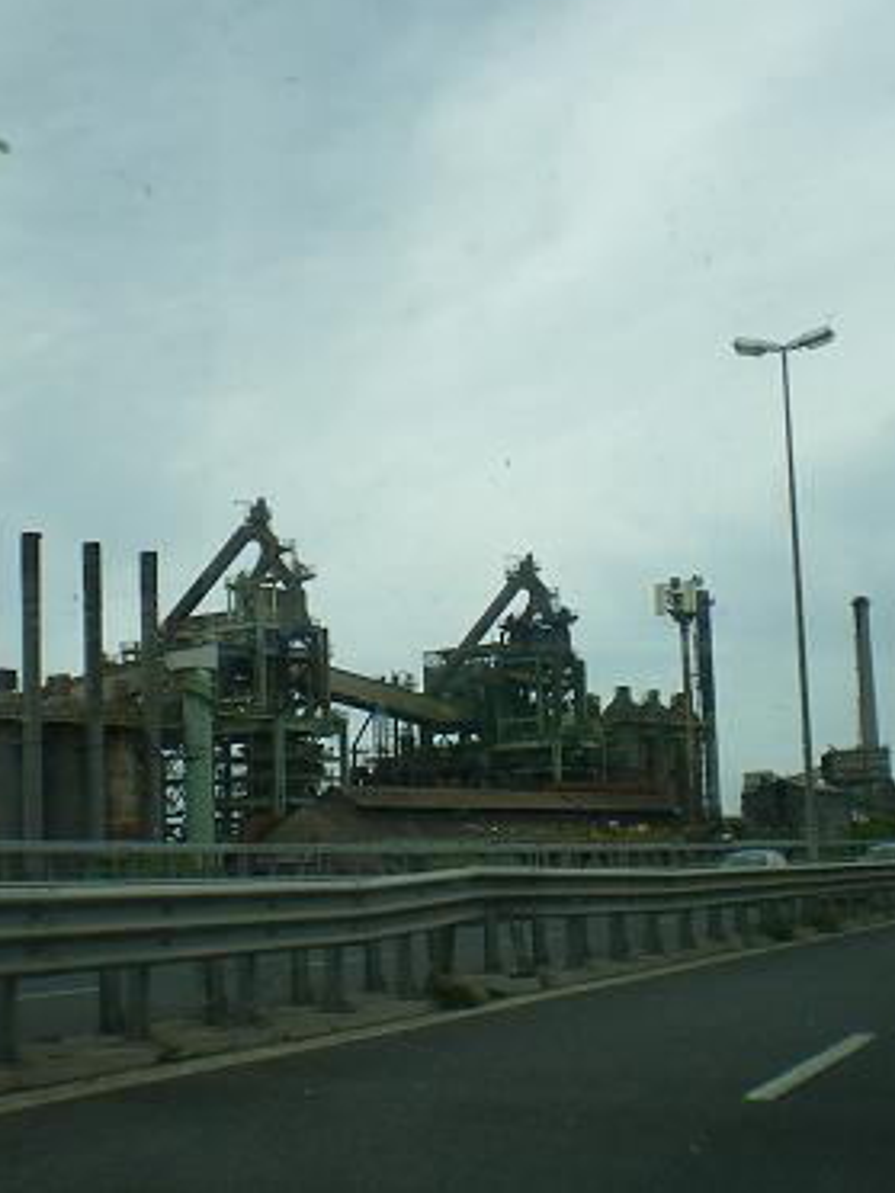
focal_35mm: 52
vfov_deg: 36.8
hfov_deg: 28.0
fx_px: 1793
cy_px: 585
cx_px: 379
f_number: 4.6
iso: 64
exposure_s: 1/250
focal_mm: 6.3
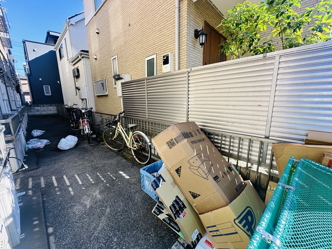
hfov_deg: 102.1
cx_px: 166
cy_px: 124
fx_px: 134
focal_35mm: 14
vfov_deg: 85.7
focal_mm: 2.22
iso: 40
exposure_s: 1/289
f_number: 2.2
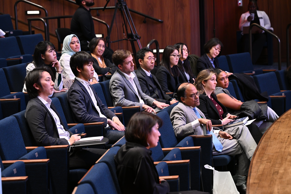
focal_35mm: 103
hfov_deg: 19.8
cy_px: 97
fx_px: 833
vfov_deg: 13.3
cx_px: 146
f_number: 4
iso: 2000
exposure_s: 1/100
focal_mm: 103
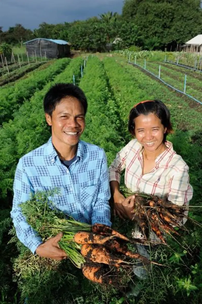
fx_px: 202
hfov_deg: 53.1
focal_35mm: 24
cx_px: 101
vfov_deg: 73.8
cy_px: 152
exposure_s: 1/320
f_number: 8
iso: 200
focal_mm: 24
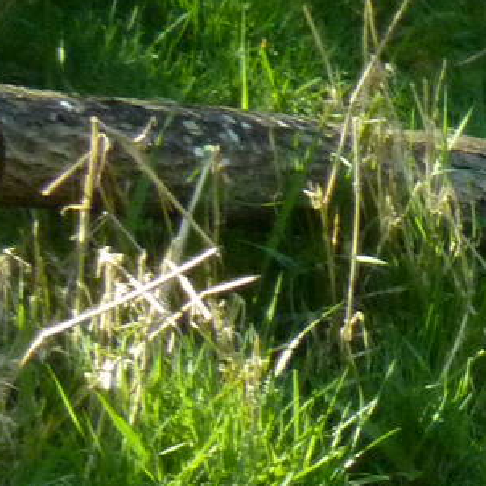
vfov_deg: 1.4
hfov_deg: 1.4
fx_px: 19363
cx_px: 1239
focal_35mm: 1219
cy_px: 665
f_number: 4.7
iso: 400
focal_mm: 42.6
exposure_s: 1/500
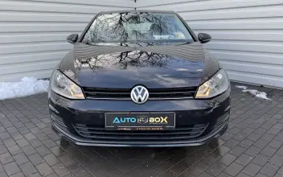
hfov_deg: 70.4
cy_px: 86
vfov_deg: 47.6
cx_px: 140
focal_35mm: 26
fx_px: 201
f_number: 1.78
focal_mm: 6.76
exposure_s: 1/524
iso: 80
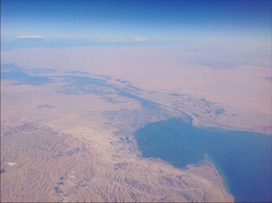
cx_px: 136
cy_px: 102
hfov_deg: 52.7
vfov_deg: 40.6
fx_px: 275
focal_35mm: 35
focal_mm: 4.28
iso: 50
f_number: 2.4
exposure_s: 1/3788
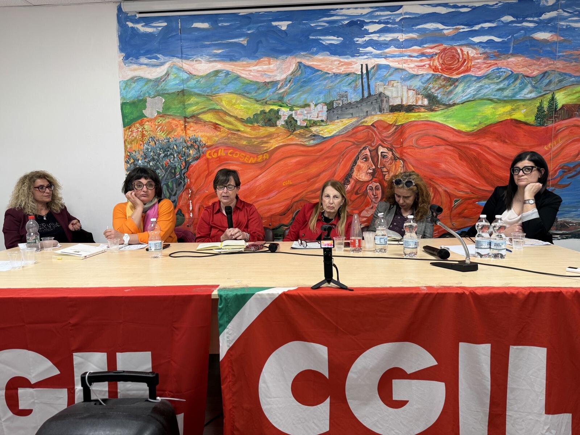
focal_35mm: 24
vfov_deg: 56.8
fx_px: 402
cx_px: 290
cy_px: 218
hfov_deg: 71.6
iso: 125
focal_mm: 6.76
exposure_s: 1/50
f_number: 1.78
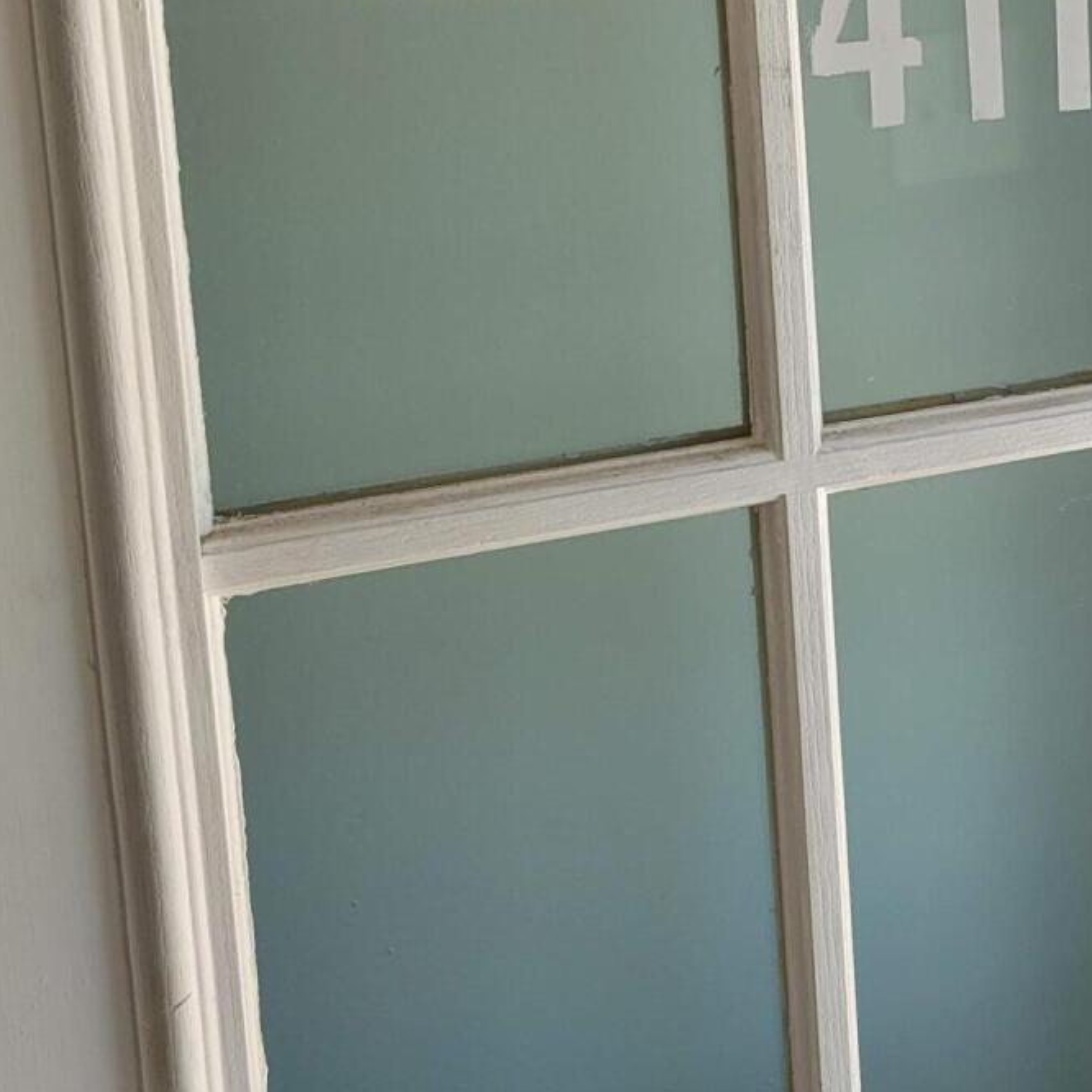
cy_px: 8
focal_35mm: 69
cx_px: 989
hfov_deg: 24.3
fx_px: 2463
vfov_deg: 23.9
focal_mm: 5.4
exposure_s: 1/180
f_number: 1.8
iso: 40
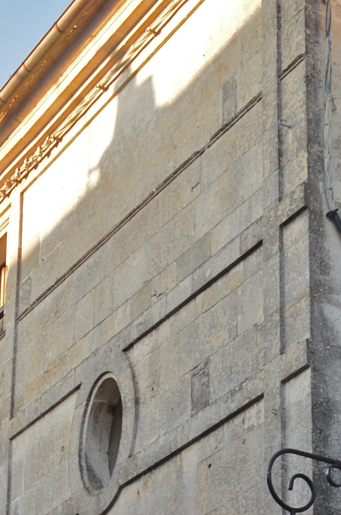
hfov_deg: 14.0
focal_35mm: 97
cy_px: 672
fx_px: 1385
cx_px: 84
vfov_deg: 19.4
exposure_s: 1/160
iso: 200
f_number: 6.3
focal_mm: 18
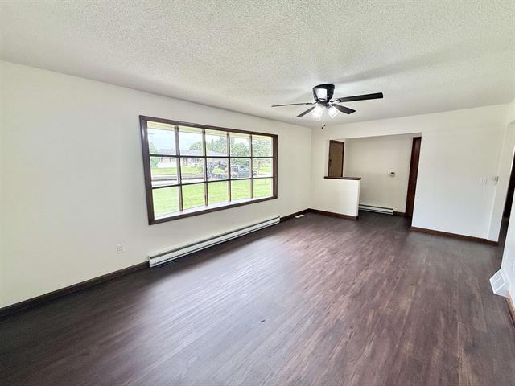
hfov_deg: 102.1
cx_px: 258
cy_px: 193
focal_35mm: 14
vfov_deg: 85.7
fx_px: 208
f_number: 2.2
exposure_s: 1/120
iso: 50
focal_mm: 2.22
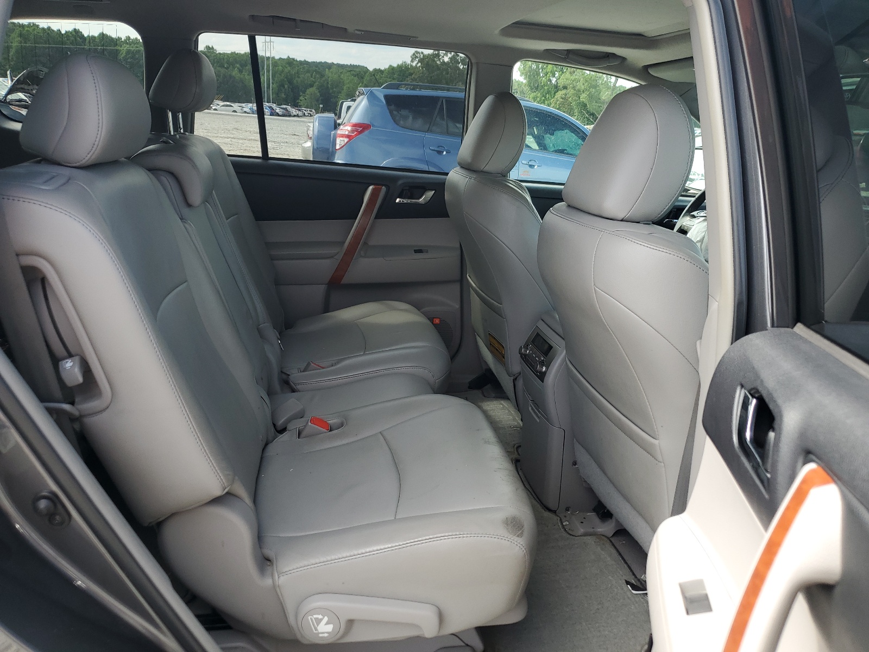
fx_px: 653
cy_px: 326
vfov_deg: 53.1
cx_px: 434
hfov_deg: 67.3
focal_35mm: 26
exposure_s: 1/476
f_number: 1.5
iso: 50
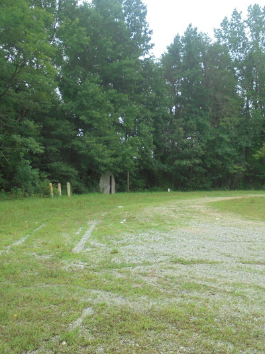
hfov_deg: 34.2
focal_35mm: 42
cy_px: 184
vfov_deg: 44.8
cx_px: 162
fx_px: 429
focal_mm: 5.3
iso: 100
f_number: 3.7
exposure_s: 1/200
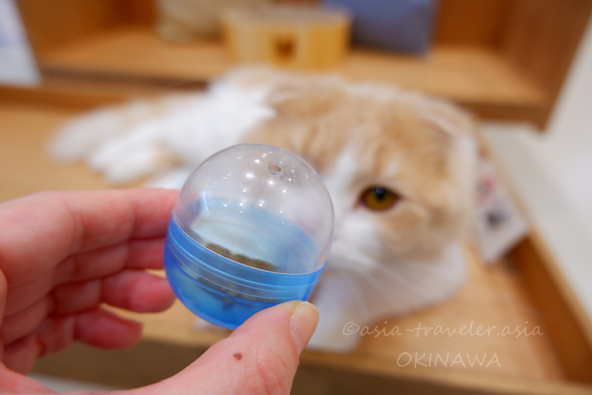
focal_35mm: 23
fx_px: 378
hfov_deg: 76.1
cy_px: 198
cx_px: 296
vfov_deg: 55.1
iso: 200
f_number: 3.5
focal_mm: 15
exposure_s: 1/52
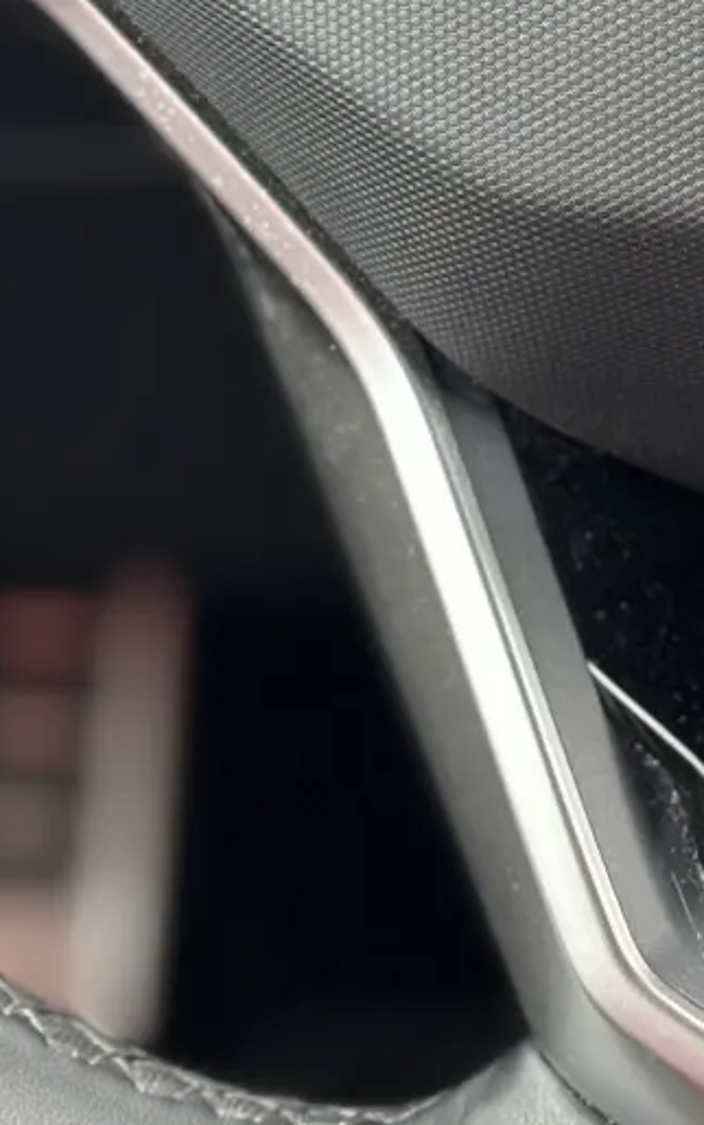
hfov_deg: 8.4
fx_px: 4726
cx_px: 925
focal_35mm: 154
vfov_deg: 13.5
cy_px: 142
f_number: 1.6
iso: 125
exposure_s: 1/41
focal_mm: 5.96
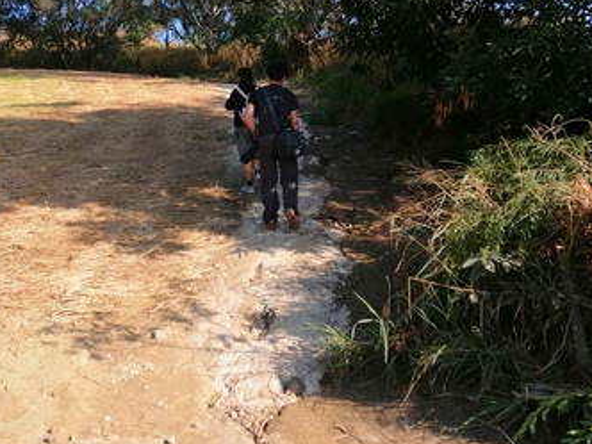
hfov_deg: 40.0
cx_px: 203
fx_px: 804
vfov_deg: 30.7
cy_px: 166
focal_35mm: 47
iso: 50
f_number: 2.2
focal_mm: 3.81
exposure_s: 1/751
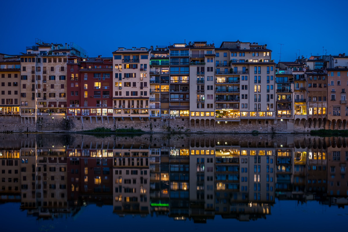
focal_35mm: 30
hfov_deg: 62.0
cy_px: 116
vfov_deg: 43.6
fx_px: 290
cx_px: 174
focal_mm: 30
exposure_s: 1/1.3
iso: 100
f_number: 4
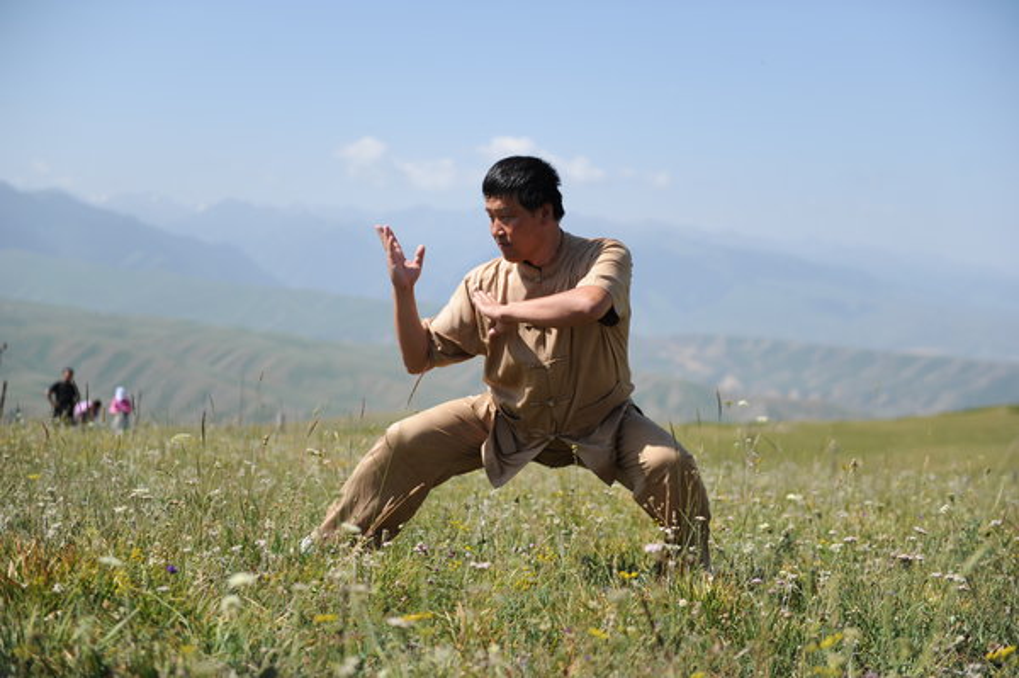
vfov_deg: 19.4
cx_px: 510
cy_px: 339
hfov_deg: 28.9
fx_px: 1980
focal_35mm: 70
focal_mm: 70
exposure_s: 1/2500
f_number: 2.8
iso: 200
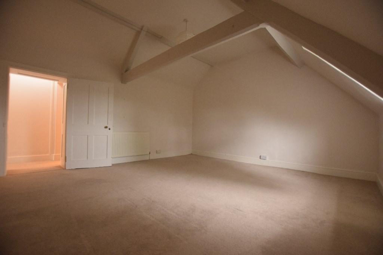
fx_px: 160
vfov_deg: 77.3
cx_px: 192
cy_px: 128
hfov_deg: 100.4
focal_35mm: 15
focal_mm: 10
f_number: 3.5
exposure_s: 1/40
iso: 1600
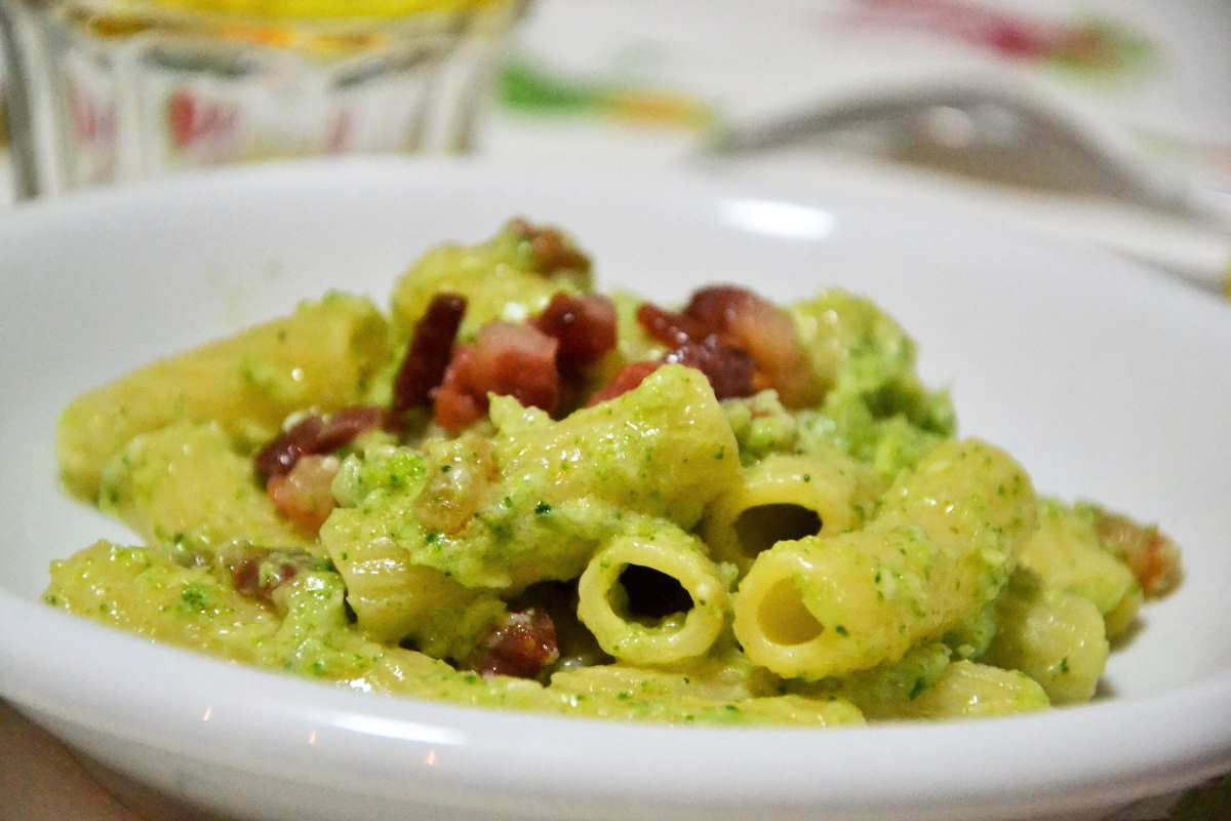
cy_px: 410
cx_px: 616
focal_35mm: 158
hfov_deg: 13.0
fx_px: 5385
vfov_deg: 8.7
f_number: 5.6
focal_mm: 105
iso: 3200
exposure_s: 1/80
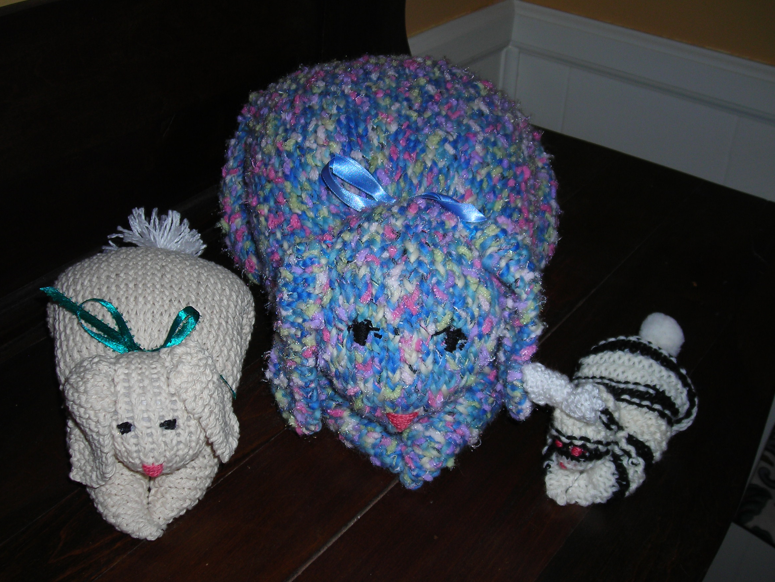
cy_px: 304
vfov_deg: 34.3
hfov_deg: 44.8
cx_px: 368
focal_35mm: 42
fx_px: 940
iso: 50
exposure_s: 1/60.1
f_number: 3.2
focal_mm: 6.3
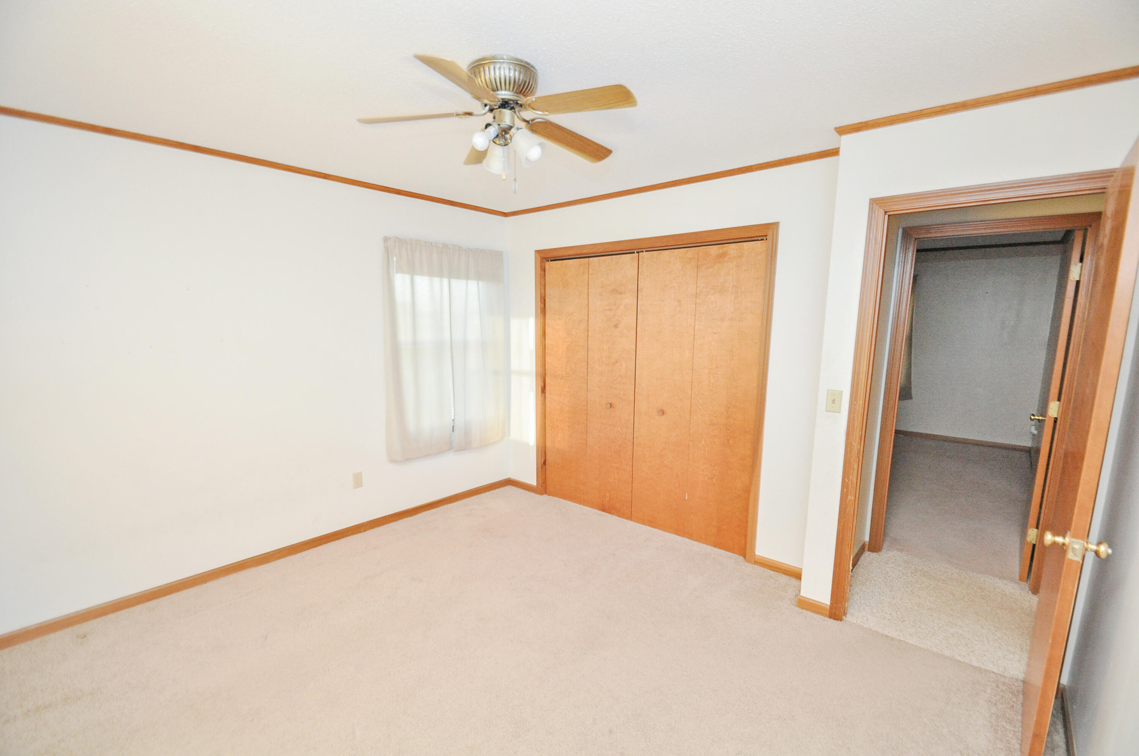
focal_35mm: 15
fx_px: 474
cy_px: 378
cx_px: 570
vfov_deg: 77.2
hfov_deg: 100.5
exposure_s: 1/60
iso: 800
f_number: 4
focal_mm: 10
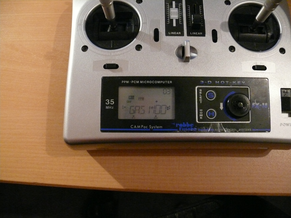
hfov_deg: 52.6
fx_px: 294
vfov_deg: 40.7
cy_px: 109
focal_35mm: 35
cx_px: 146
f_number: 2.8
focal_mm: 7.4
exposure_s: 1/20
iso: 800
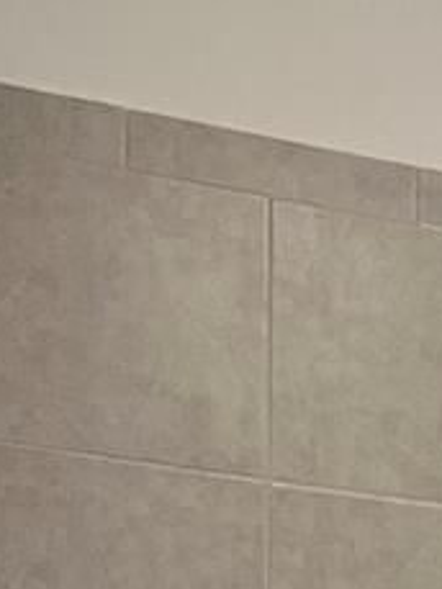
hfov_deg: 9.7
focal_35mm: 136
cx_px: 1059
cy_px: 1247
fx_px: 2313
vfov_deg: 12.4
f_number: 1.5
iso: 80
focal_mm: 5.7
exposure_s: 1/60
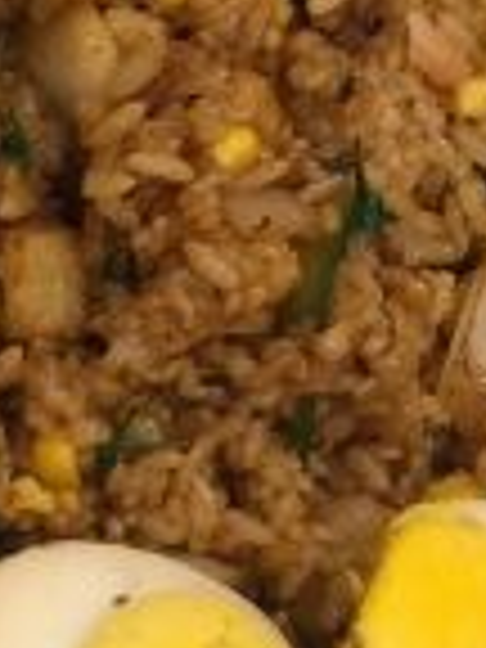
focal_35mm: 141
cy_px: 747
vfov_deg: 13.7
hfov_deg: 9.6
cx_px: -574
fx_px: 2639
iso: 64
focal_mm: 4.15
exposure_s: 1/17
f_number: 2.2
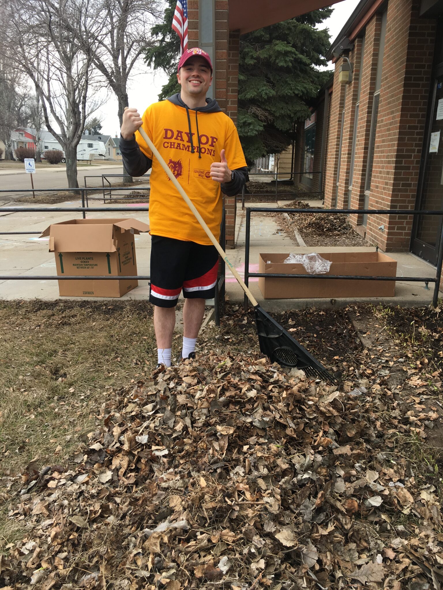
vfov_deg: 61.7
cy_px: 295
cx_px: 222
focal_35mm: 29
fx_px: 495
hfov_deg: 48.2
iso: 25
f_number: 2.2
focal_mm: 4.15
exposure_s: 1/319
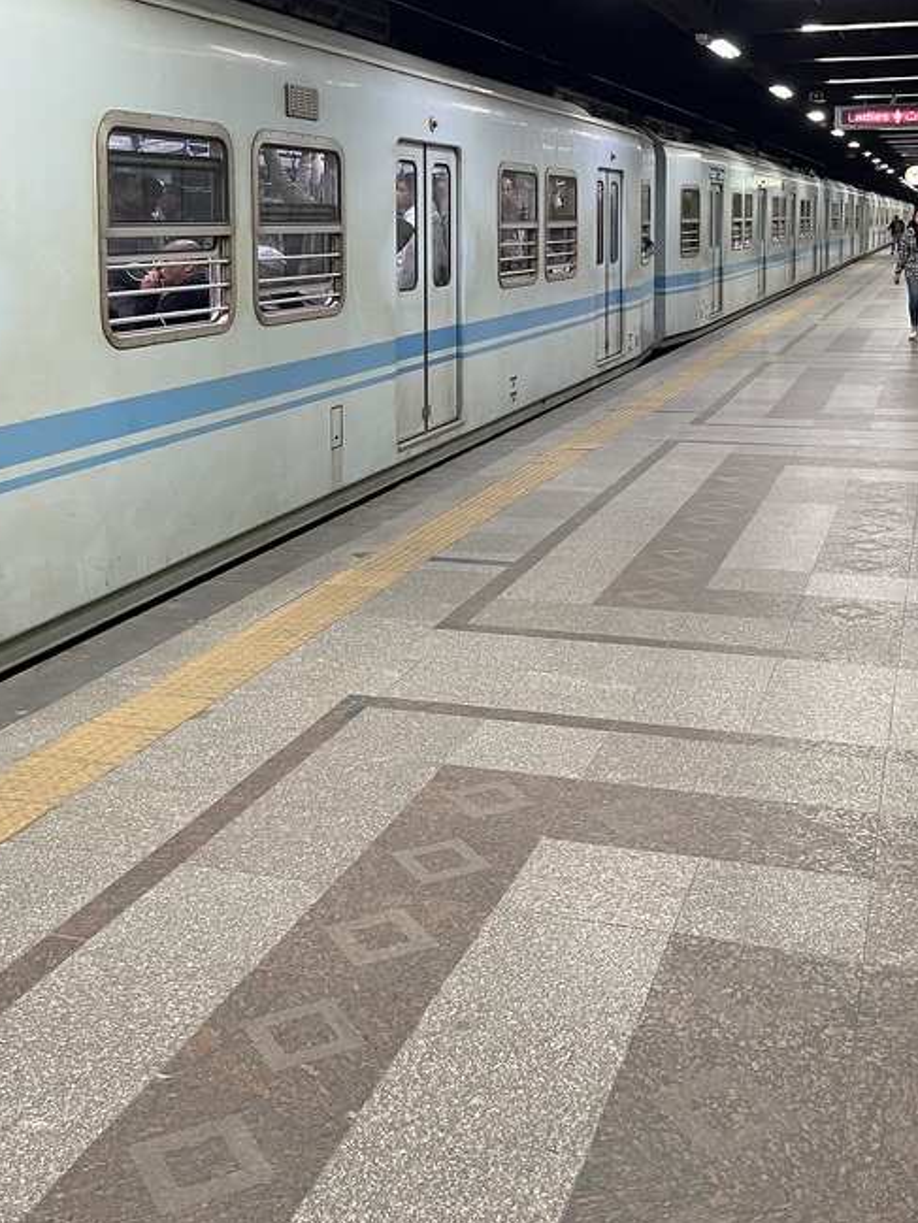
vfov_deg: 44.5
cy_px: 330
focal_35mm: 41
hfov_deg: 35.1
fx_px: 1449
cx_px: 452
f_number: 1.6
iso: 200
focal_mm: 5.1
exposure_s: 1/50
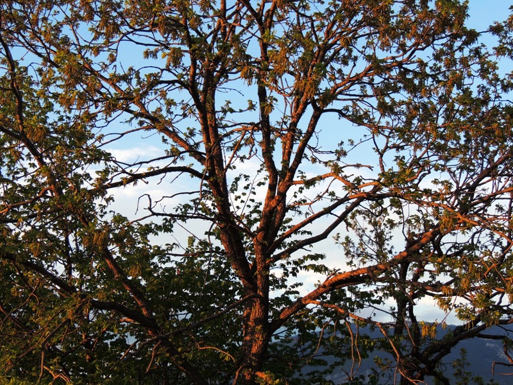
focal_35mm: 50
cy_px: 192
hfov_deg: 38.2
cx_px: 256
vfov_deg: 29.1
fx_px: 741
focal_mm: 8.9
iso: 100
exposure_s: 1/160
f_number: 3.6
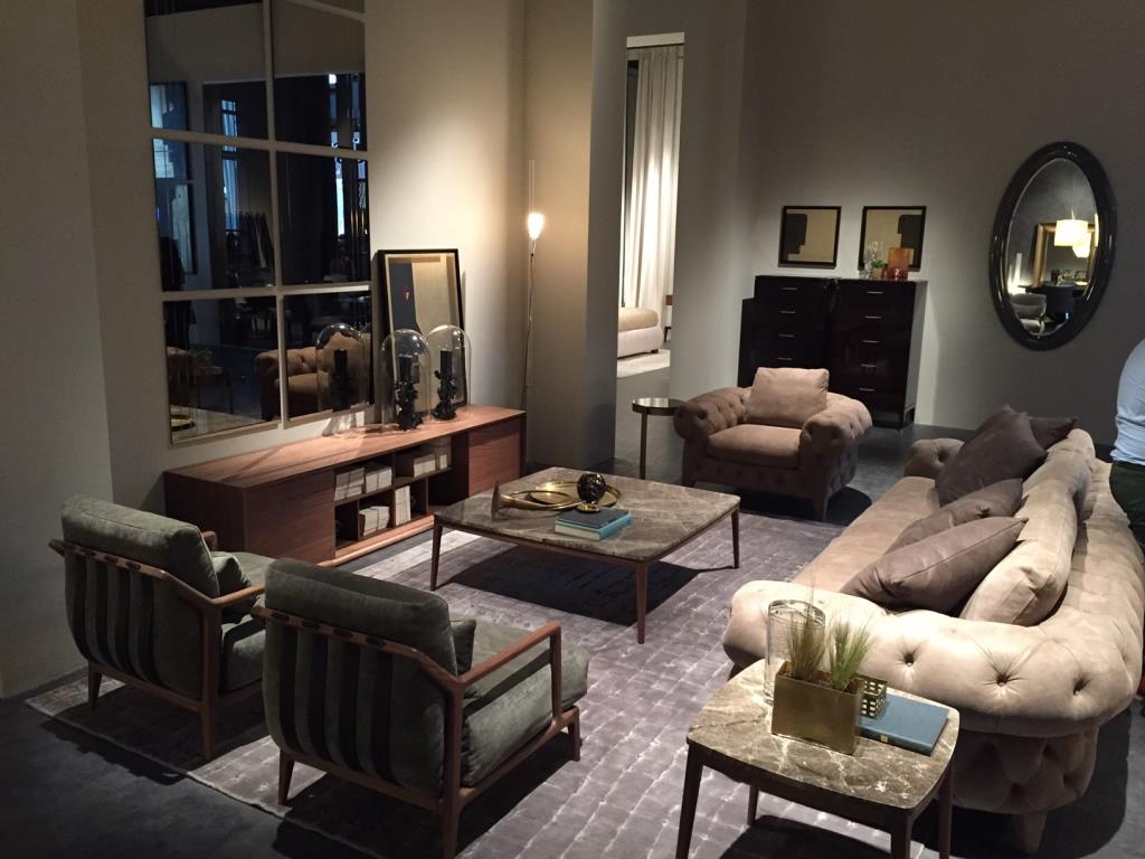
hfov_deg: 61.7
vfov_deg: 48.2
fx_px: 959
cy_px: 430
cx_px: 572
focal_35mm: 29
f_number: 2.2
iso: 250
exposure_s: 1/20
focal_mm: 4.15
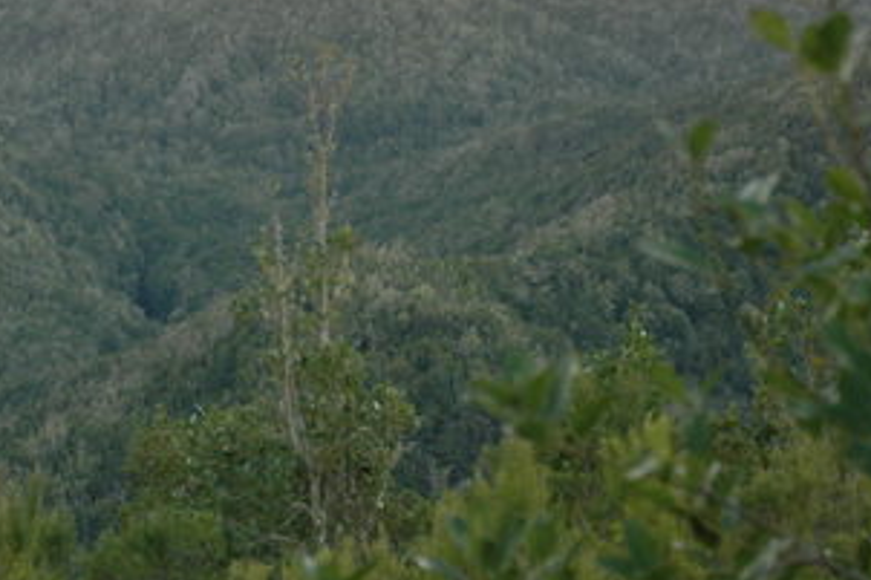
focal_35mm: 136
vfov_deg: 10.1
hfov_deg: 14.8
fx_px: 3289
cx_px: 6
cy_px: 172
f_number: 4.2
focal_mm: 38
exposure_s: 1/50
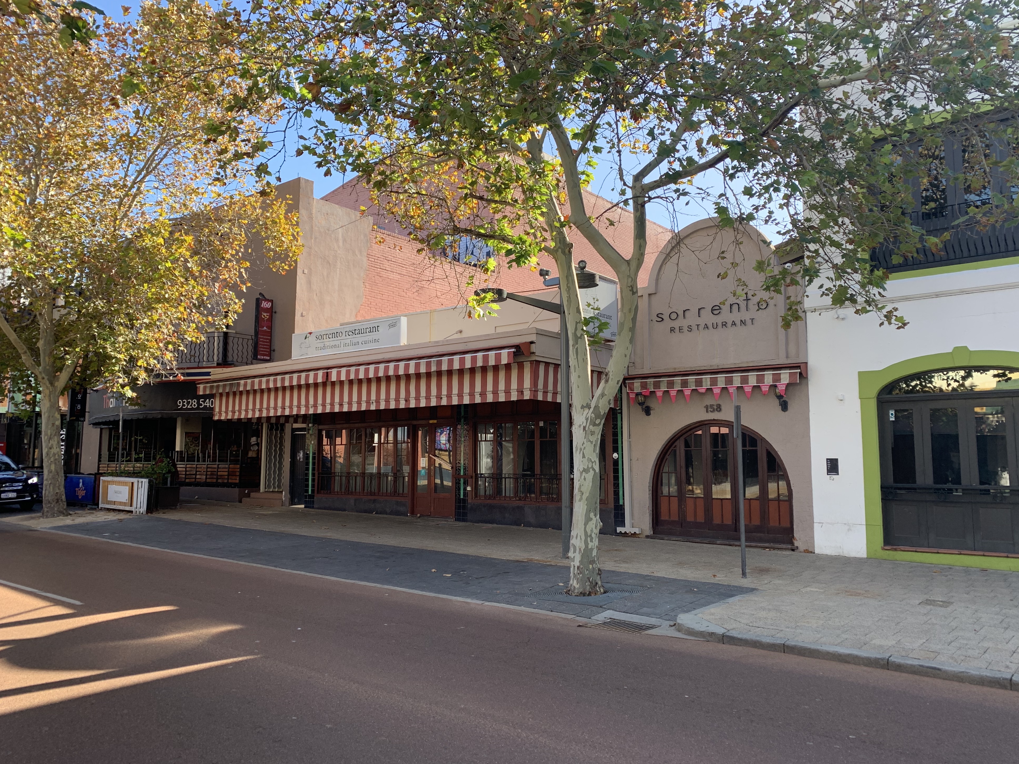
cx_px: 526
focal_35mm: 27
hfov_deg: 65.3
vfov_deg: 51.4
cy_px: 381
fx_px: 795
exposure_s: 1/323
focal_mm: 4.25
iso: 25
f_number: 1.8
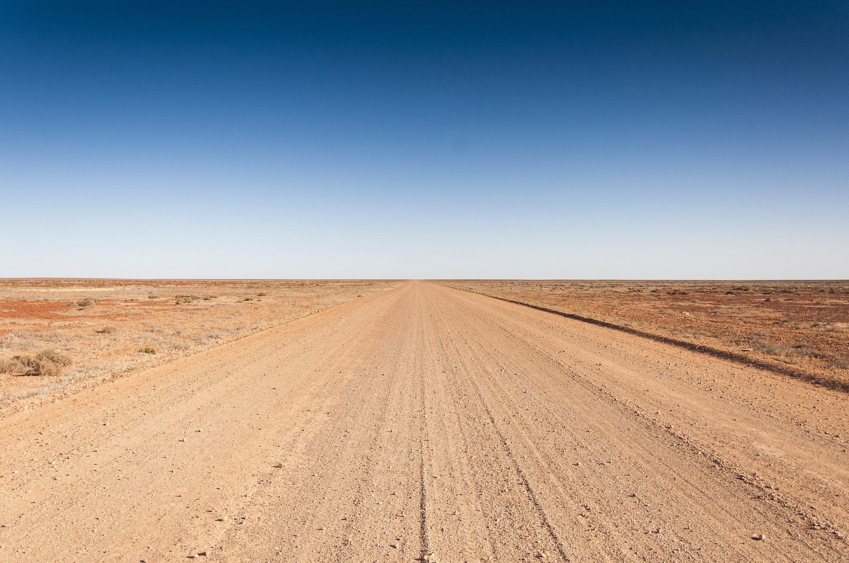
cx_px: 424
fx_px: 636
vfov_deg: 47.8
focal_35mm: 27
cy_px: 282
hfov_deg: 67.5
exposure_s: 1/4000
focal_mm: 18
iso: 1600
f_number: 8
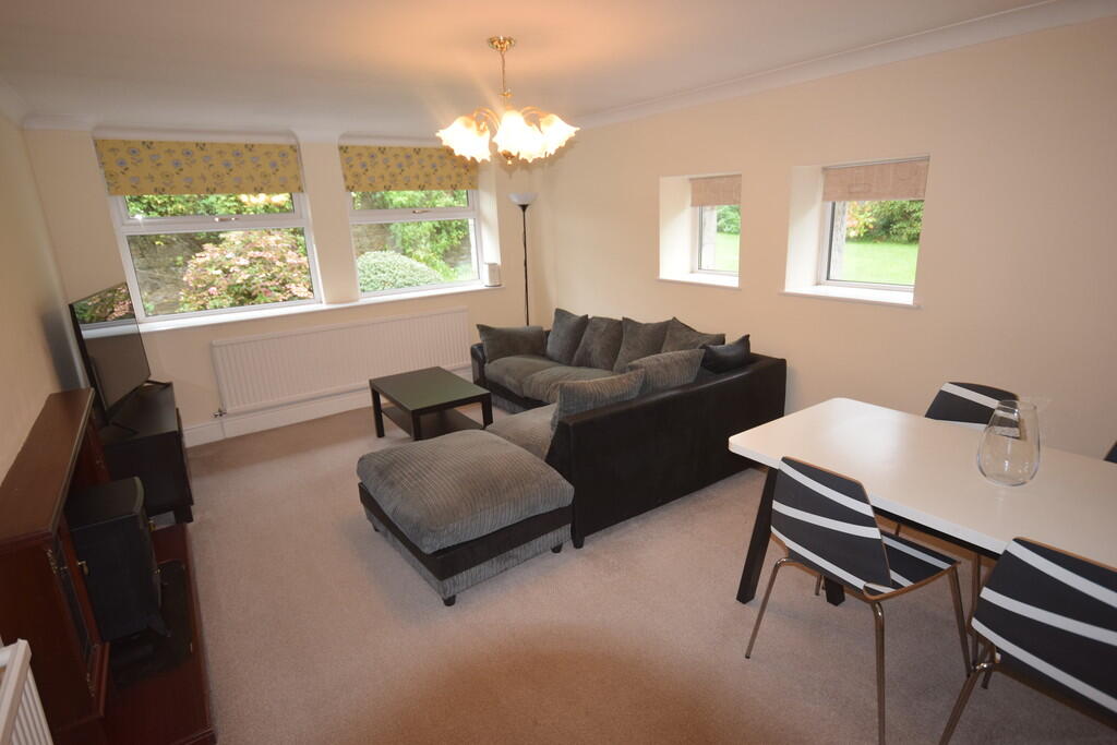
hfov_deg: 85.4
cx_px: 558
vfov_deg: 63.2
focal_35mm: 20
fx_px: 605
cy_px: 372
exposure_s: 1/80
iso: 800
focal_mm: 13
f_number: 4.5
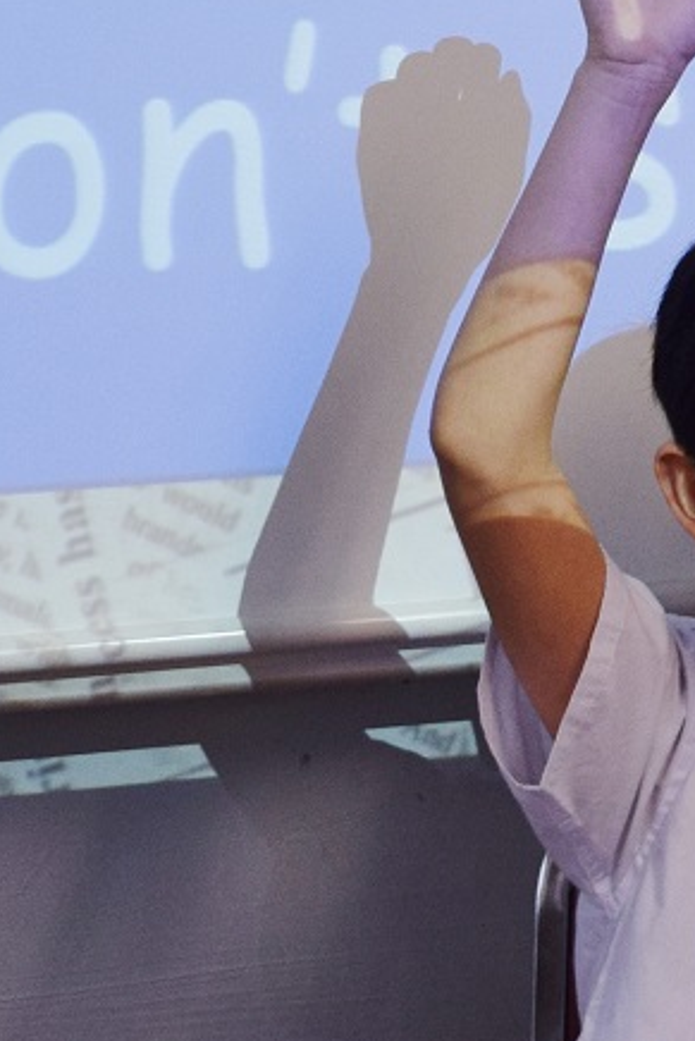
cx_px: 1201
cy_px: -31
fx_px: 5156
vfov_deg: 11.4
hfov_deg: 7.5
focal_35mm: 178
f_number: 5.6
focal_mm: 27
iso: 400
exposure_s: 1/125
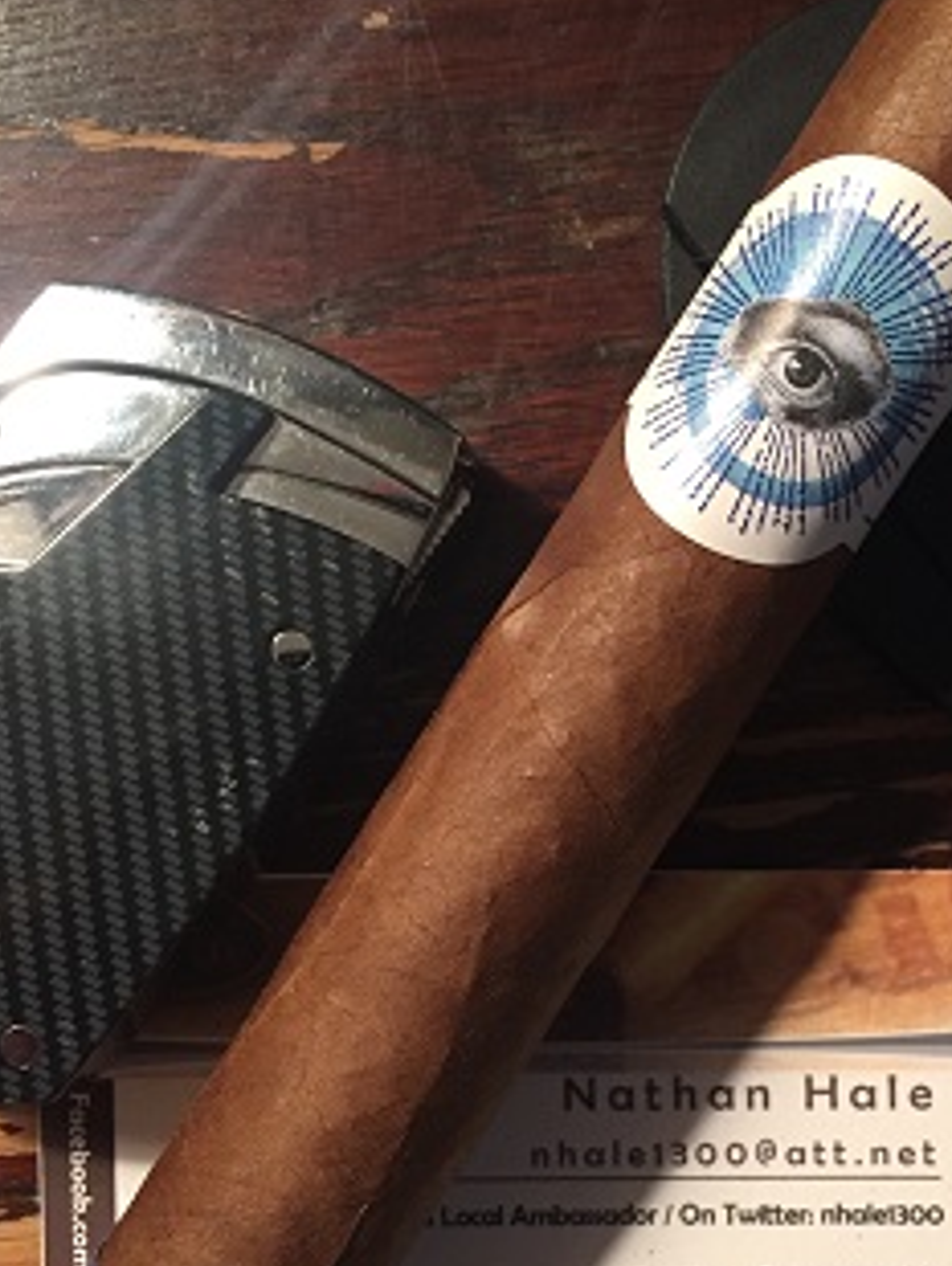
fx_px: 1575
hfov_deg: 33.4
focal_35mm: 43
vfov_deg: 43.7
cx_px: 623
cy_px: 731
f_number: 2.2
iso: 250
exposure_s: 1/24
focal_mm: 4.15
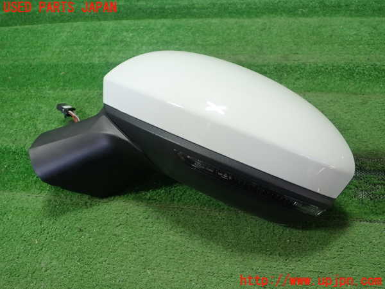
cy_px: 144
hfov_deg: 60.0
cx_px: 192
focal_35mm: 30
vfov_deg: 46.8
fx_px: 334
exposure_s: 1/125
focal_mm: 5.5
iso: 200
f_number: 2.3
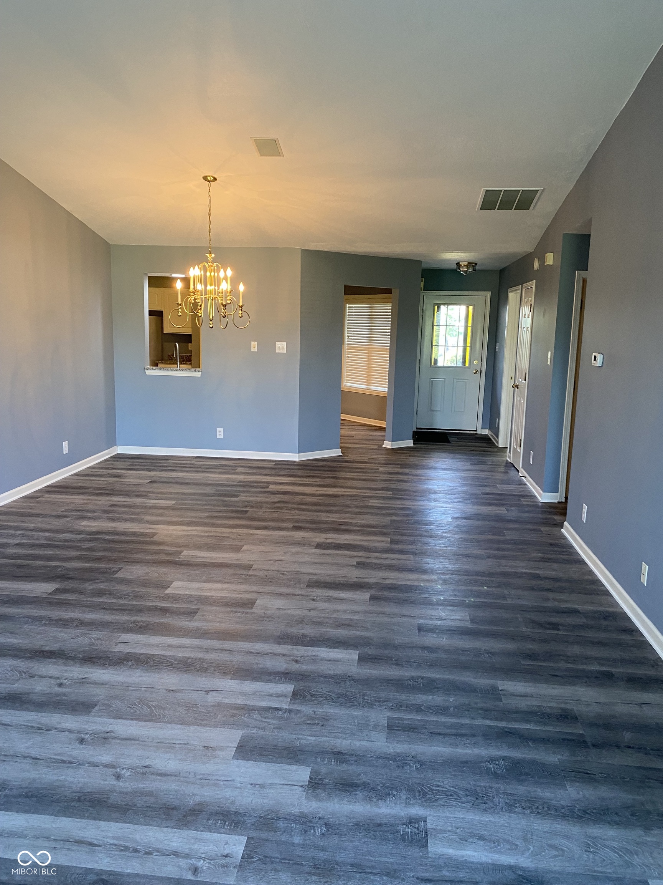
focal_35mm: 26
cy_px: 442
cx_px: 332
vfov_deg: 67.3
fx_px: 664
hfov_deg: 53.1
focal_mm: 4.25
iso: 160
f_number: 1.8
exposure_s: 1/60
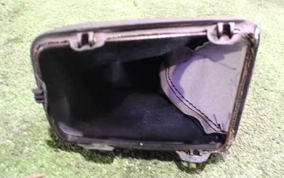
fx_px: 248
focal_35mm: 32
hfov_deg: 59.6
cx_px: 142
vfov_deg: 39.5
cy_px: 93
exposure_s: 1/10
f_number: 2.3
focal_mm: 5.4
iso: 1600
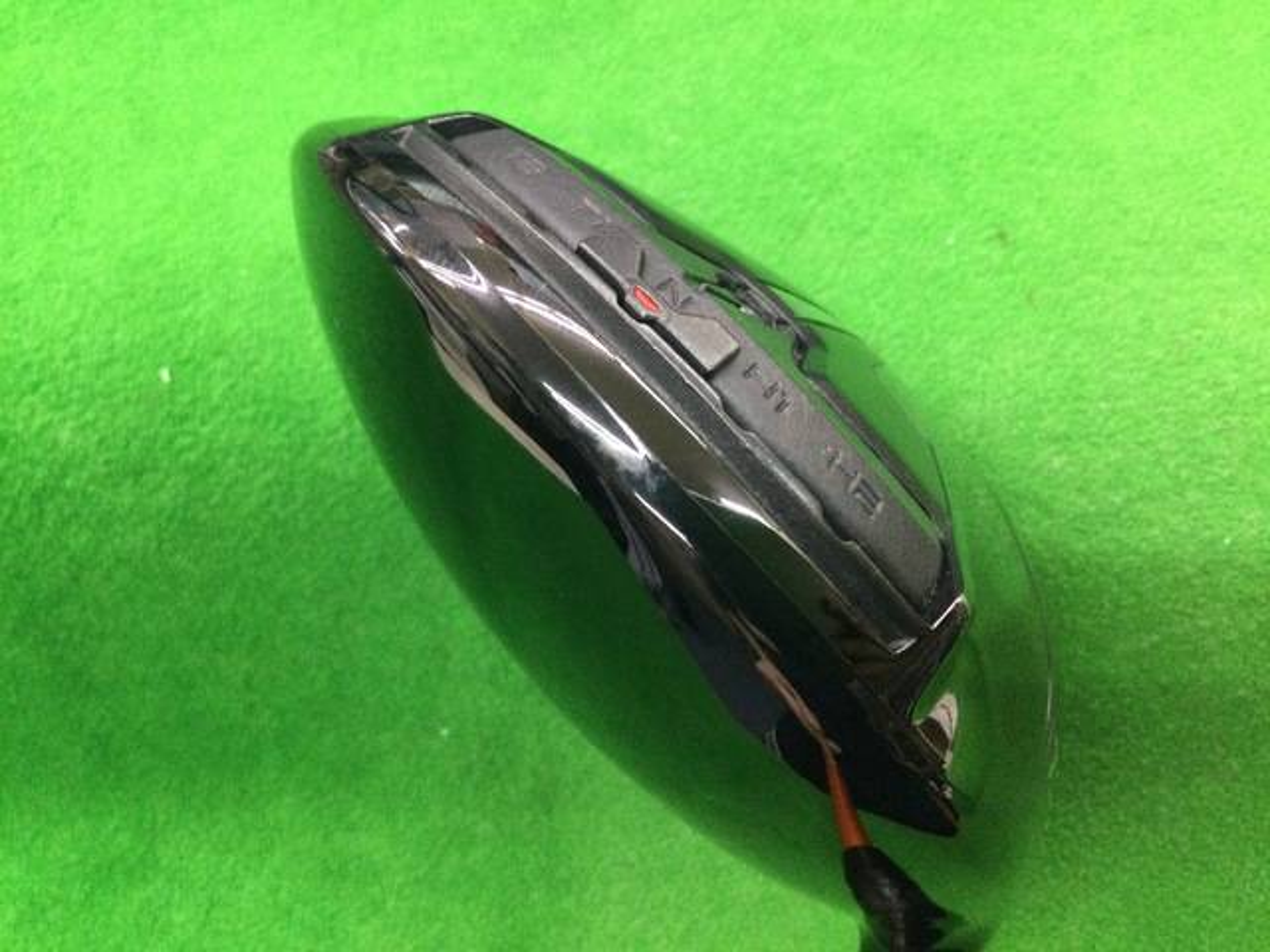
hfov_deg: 58.4
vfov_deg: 45.4
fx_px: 1137
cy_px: 476
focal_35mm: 31
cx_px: 635
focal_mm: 3.3
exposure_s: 1/30
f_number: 2.4
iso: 200
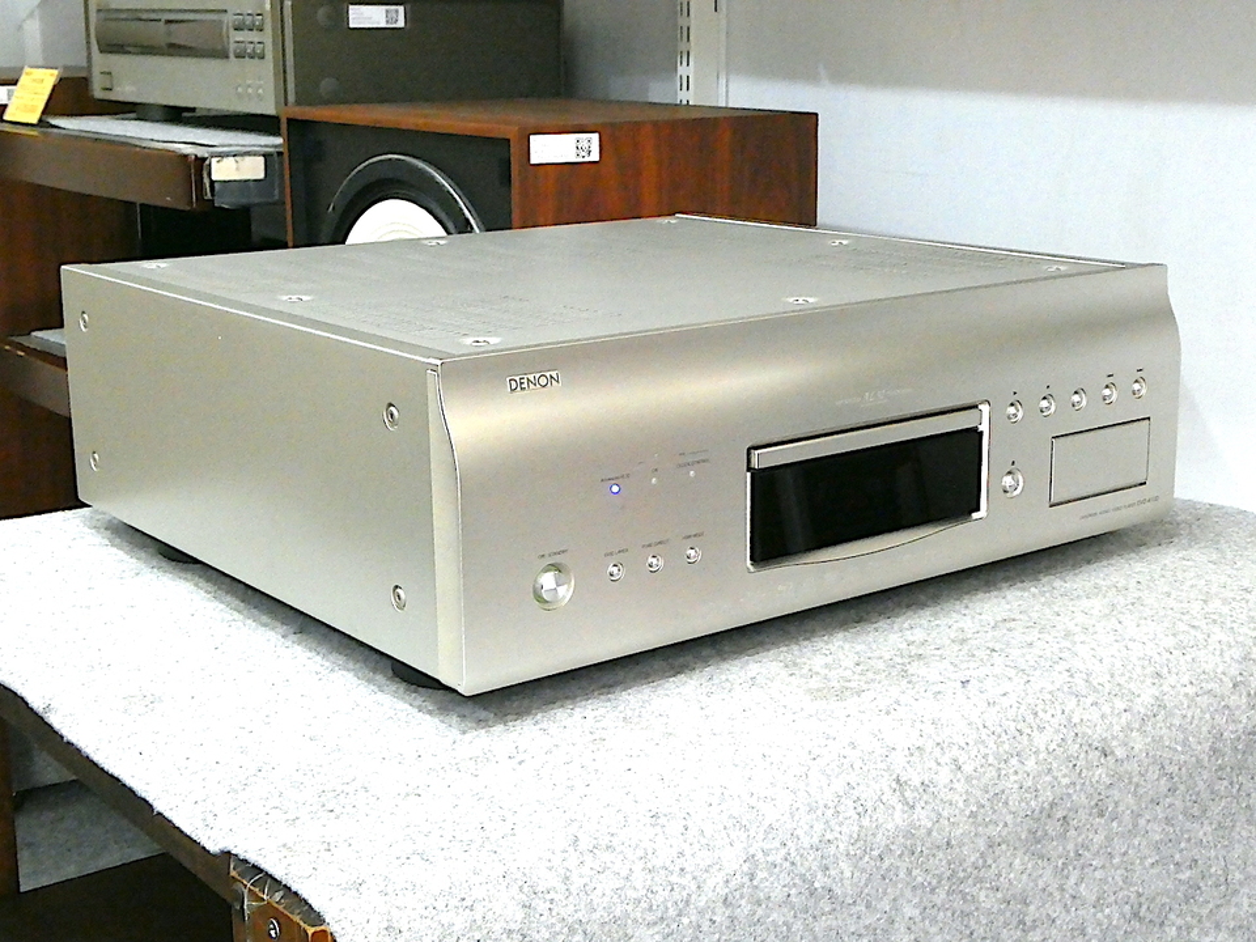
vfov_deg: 29.1
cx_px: 628
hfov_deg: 38.2
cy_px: 471
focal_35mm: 50
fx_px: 1814
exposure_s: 1/80
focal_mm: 9
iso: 1600
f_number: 6.3
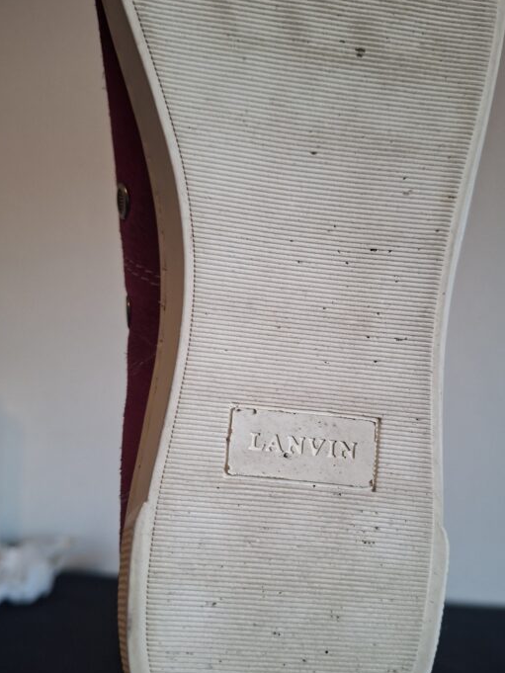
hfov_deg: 51.3
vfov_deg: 65.2
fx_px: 525
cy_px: 370
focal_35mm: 27
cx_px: 272
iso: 200
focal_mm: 5.54
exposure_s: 1/50
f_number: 1.8
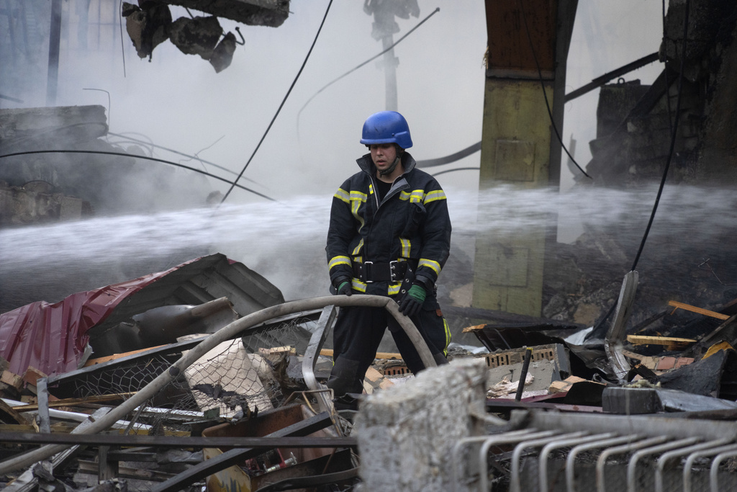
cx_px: 368
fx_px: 4914
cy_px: 246
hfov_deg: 8.6
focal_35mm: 240
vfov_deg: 5.7
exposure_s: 1/200
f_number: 6.3
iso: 2500
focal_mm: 240
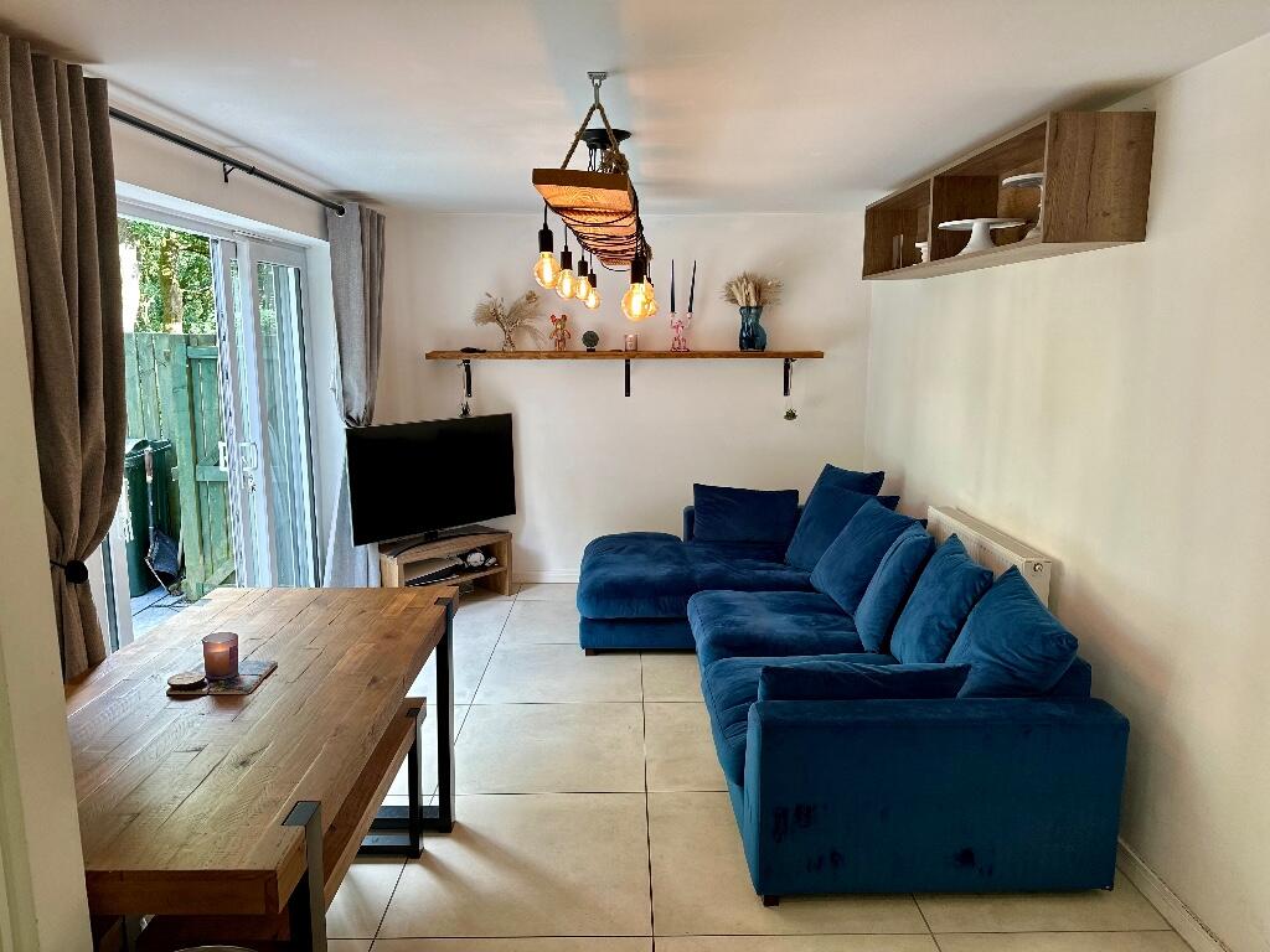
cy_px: 476
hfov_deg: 71.6
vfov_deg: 56.8
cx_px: 635
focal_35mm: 24
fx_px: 881
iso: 100
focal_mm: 6.86
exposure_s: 1/100
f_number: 1.78
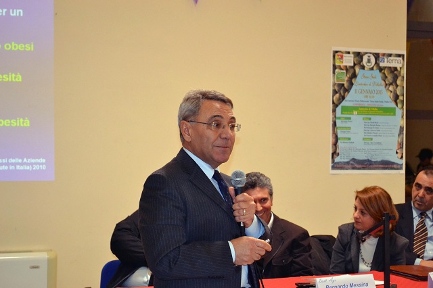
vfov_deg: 16.5
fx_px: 992
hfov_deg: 24.6
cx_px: 216
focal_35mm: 82
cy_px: 144
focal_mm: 55
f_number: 5.6
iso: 3200
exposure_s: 1/60
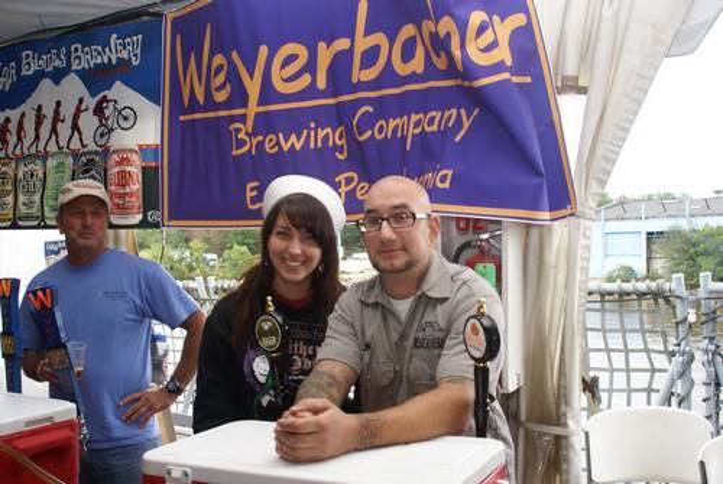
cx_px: 362
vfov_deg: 37.0
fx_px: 724
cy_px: 242
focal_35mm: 36
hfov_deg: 53.1
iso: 400
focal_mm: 24
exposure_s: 1/60
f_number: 8
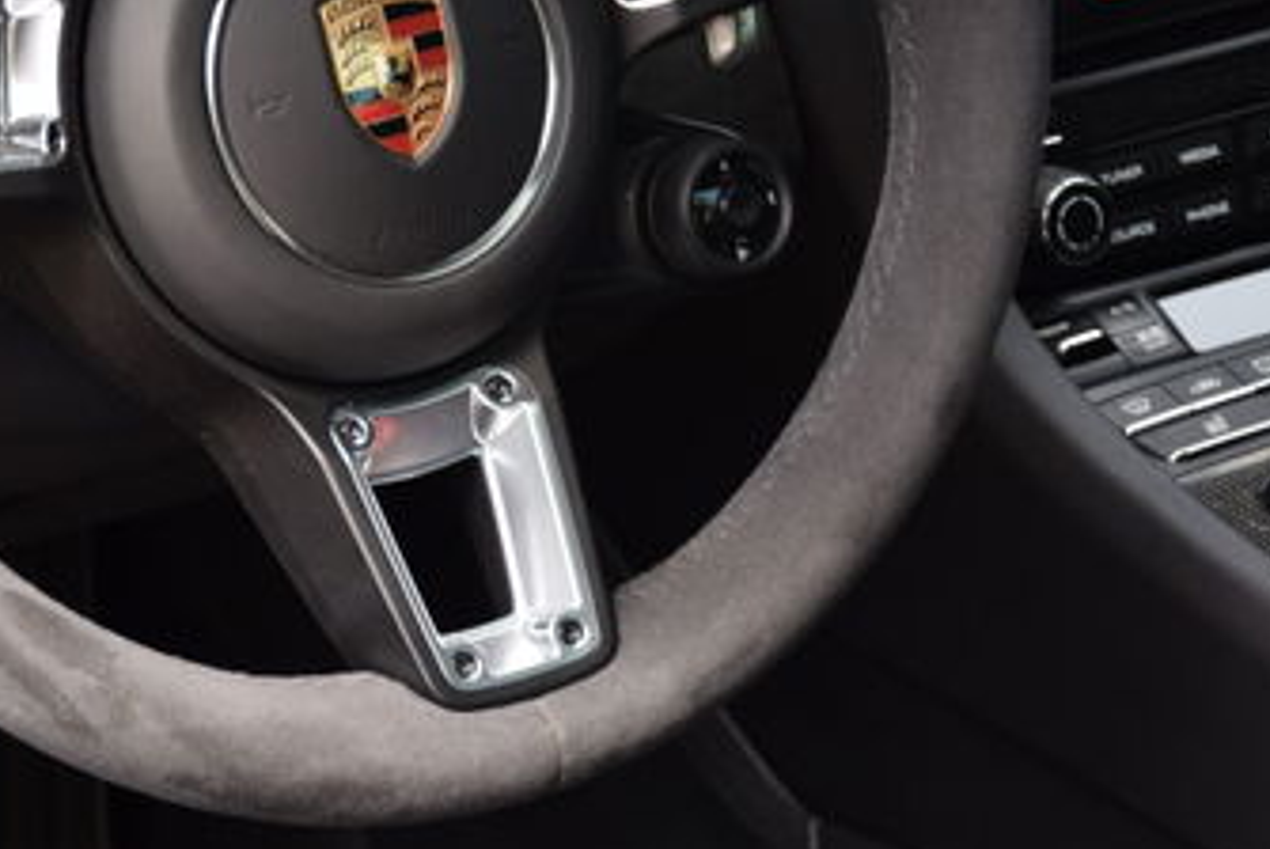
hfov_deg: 9.6
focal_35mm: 213
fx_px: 7520
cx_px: 80
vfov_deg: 6.4
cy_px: -8
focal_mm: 62
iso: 360
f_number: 5.3
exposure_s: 1/100
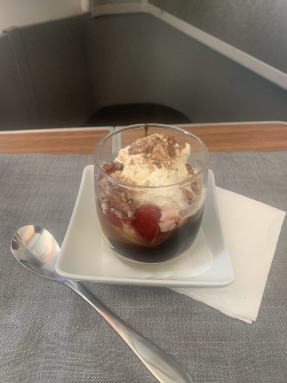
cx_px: 144
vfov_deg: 67.3
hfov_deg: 53.1
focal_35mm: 26
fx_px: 287
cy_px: 192
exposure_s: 1/56
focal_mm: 4.25
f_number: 1.8
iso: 400
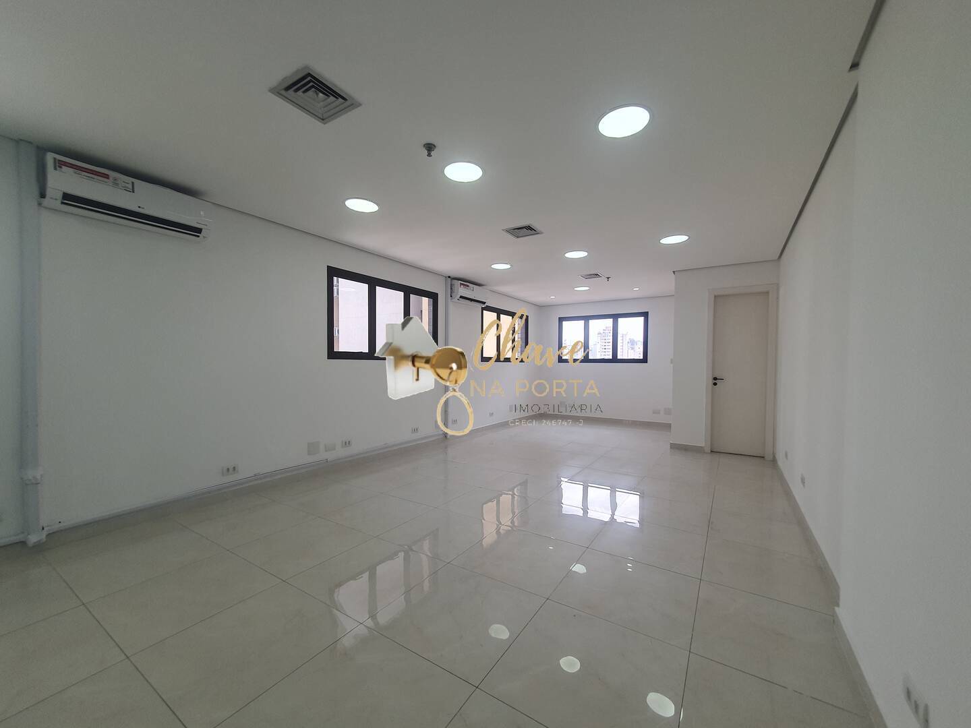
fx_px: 365
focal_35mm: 13
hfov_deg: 106.2
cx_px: 486
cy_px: 364
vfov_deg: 89.9
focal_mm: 1.8
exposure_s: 1/120
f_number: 2.2
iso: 64
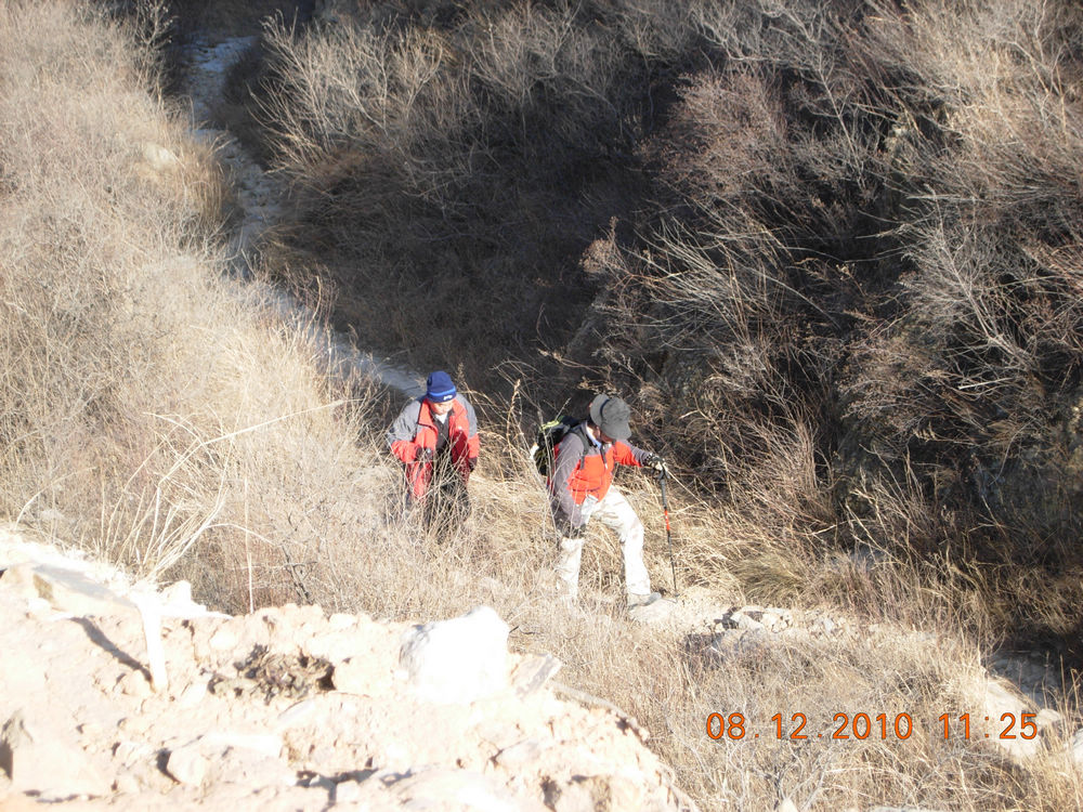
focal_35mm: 126
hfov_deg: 15.6
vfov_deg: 11.8
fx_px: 3942
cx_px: 542
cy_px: 406
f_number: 5.3
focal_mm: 26.3
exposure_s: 1/114
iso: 50
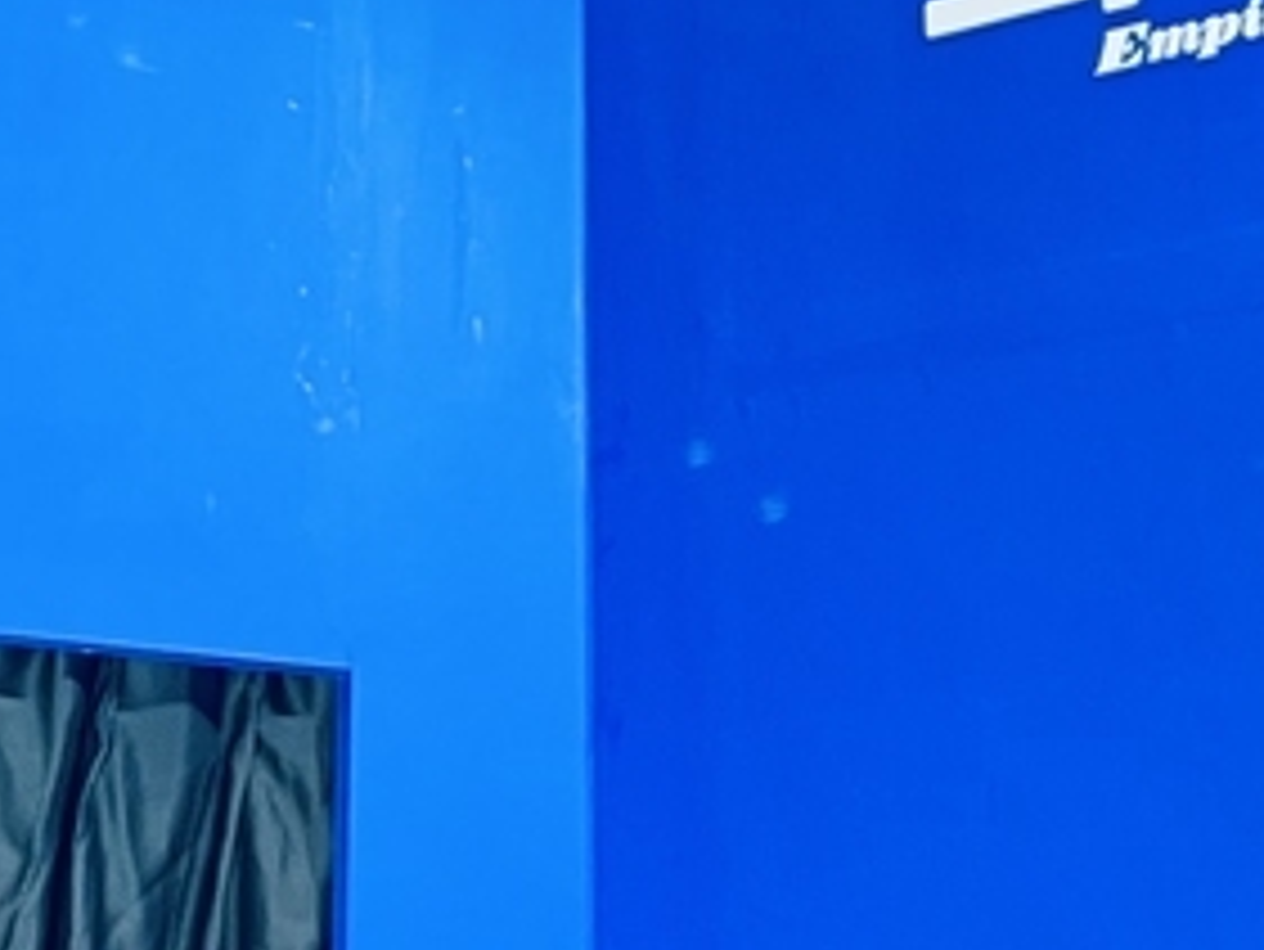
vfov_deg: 12.9
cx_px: 468
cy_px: -279
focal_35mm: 111
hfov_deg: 17.7
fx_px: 4055
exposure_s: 1/50
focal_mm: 4.2
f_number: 1.6
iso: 200
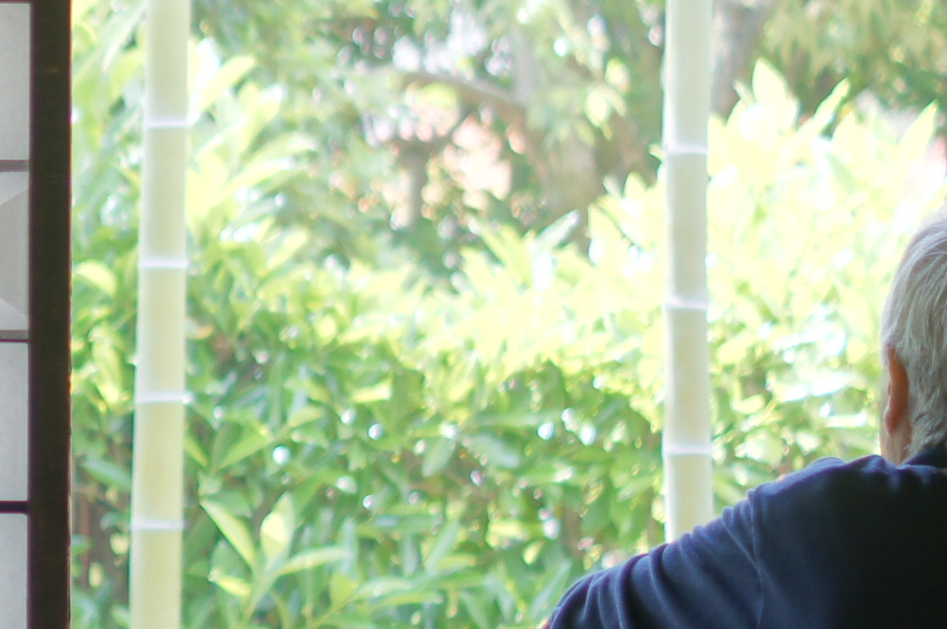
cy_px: 148
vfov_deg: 4.5
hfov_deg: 6.7
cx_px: -549
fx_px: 8015
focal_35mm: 305
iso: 400
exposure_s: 1/160
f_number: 2.2
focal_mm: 50
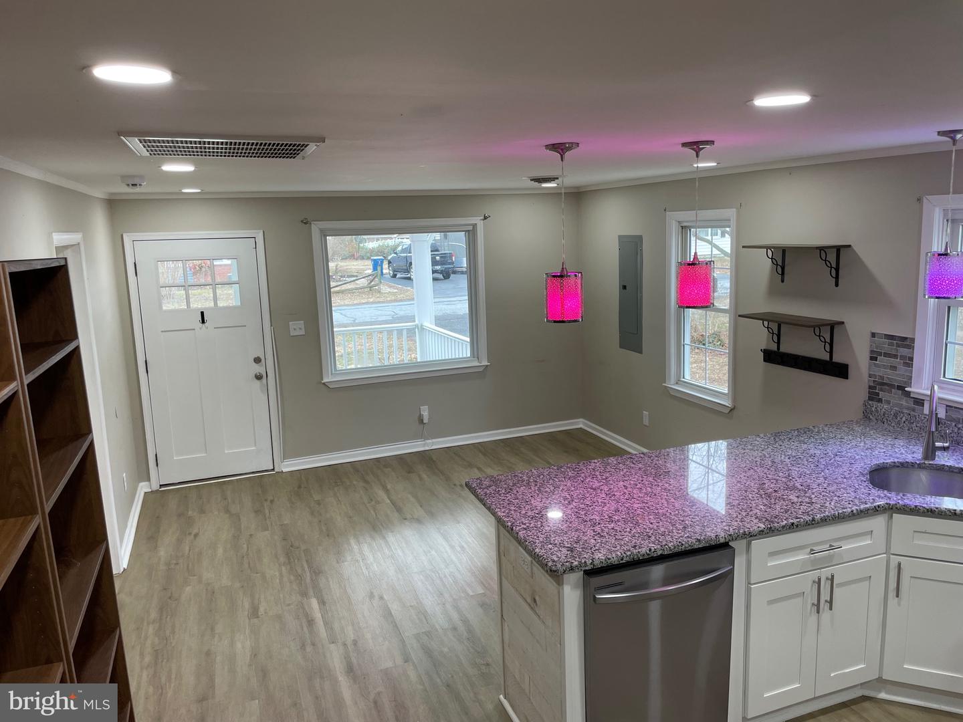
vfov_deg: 53.1
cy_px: 361
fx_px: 723
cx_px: 482
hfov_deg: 67.3
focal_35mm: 26
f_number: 1.6
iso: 80
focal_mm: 4.2
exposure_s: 1/120
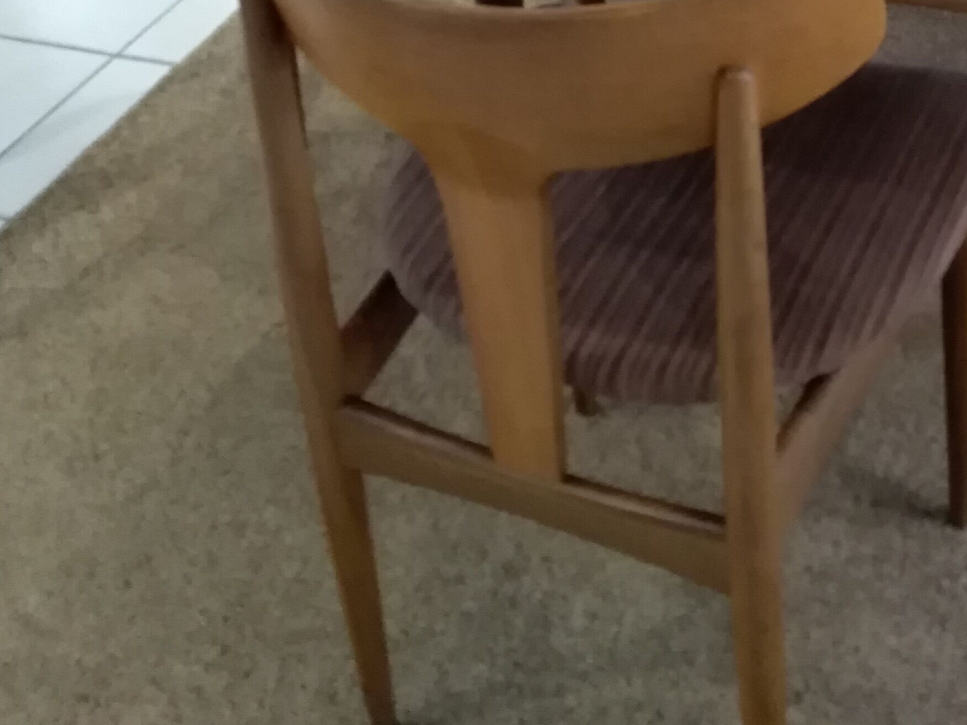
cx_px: 770
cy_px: -103
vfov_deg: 22.1
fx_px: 1732
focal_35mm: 62
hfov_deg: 30.5
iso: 814
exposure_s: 1/25
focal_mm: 3.54
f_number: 2
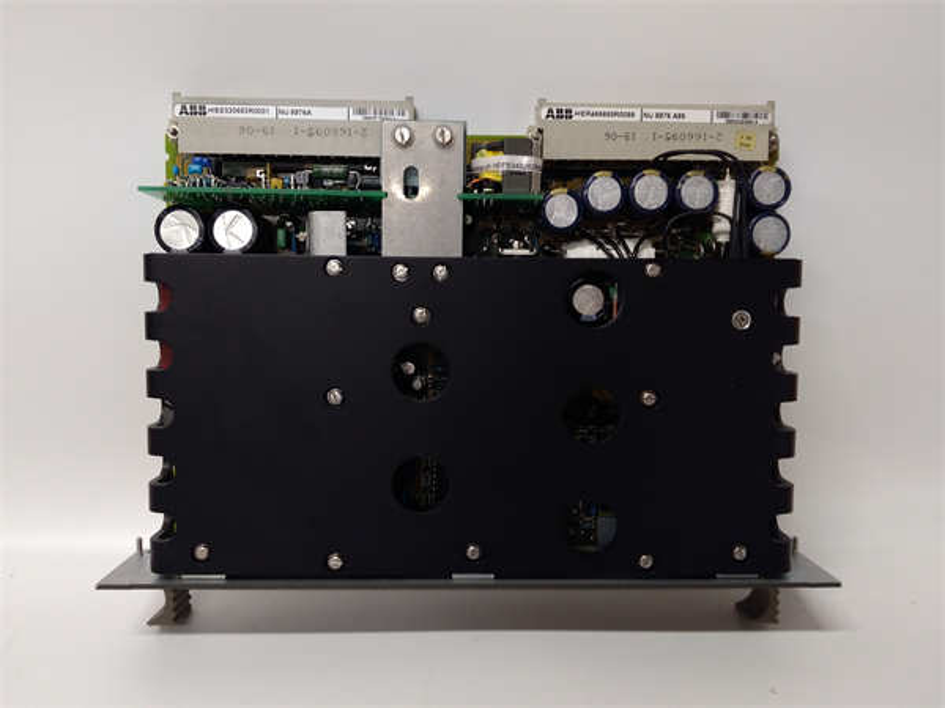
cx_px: 472
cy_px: 354
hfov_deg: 65.3
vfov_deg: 51.4
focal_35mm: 27
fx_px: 737
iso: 261
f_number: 2
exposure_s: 1/33
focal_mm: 3.79
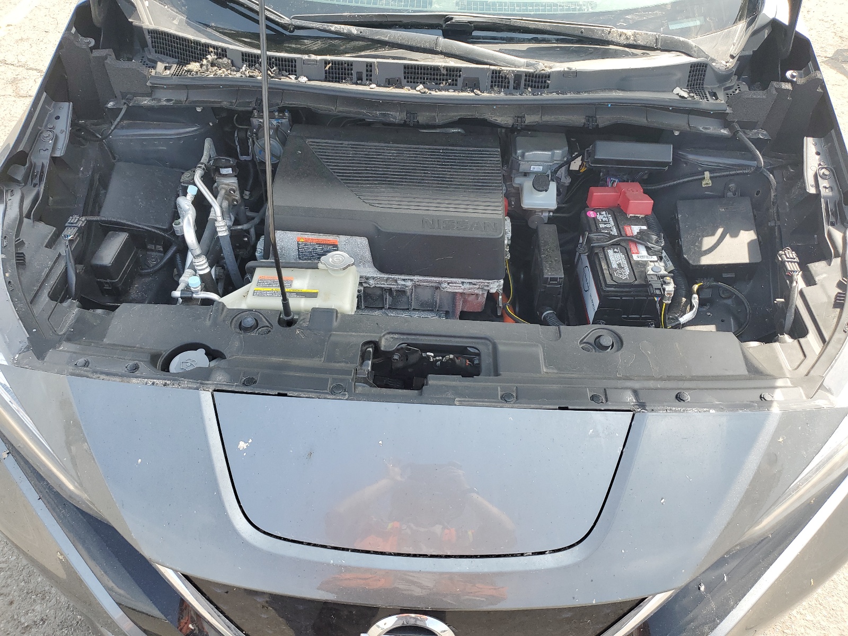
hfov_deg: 67.3
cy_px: 318
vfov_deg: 53.1
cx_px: 424
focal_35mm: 26
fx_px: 637
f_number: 1.5
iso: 50
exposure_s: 1/625
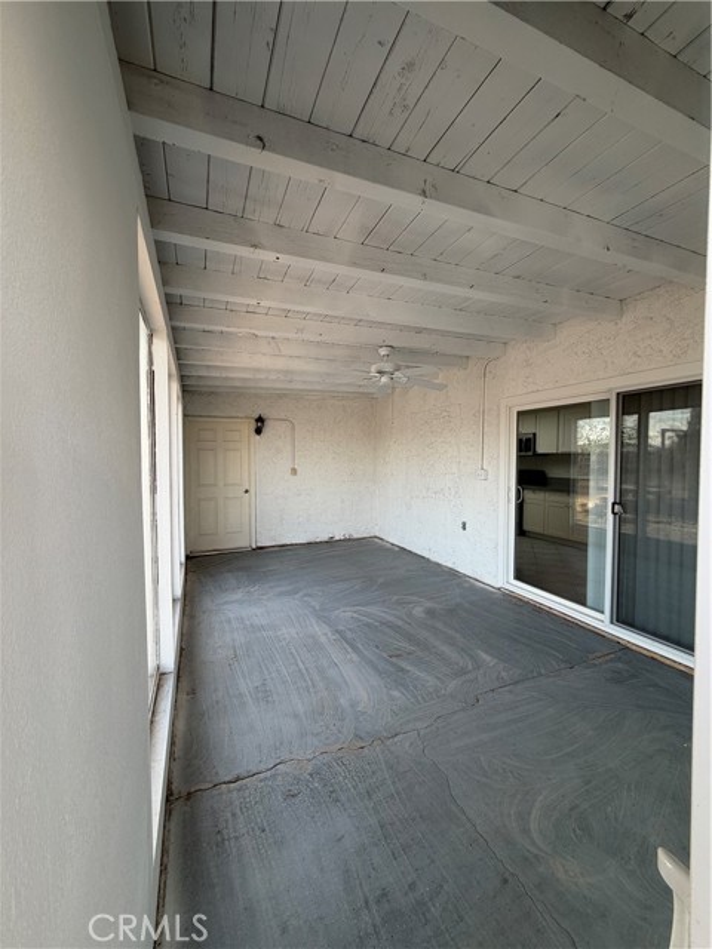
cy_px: 474
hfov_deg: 85.7
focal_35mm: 14
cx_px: 356
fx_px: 384
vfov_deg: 102.1
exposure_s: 1/120
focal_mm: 2.22
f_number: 2.2
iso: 50
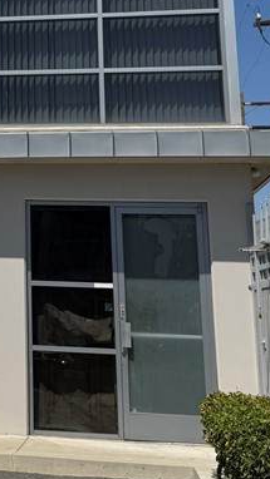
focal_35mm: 70
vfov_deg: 29.2
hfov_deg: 16.0
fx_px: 891
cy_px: 71
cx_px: -117
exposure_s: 1/9009
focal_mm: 6.76
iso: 80
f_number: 1.78
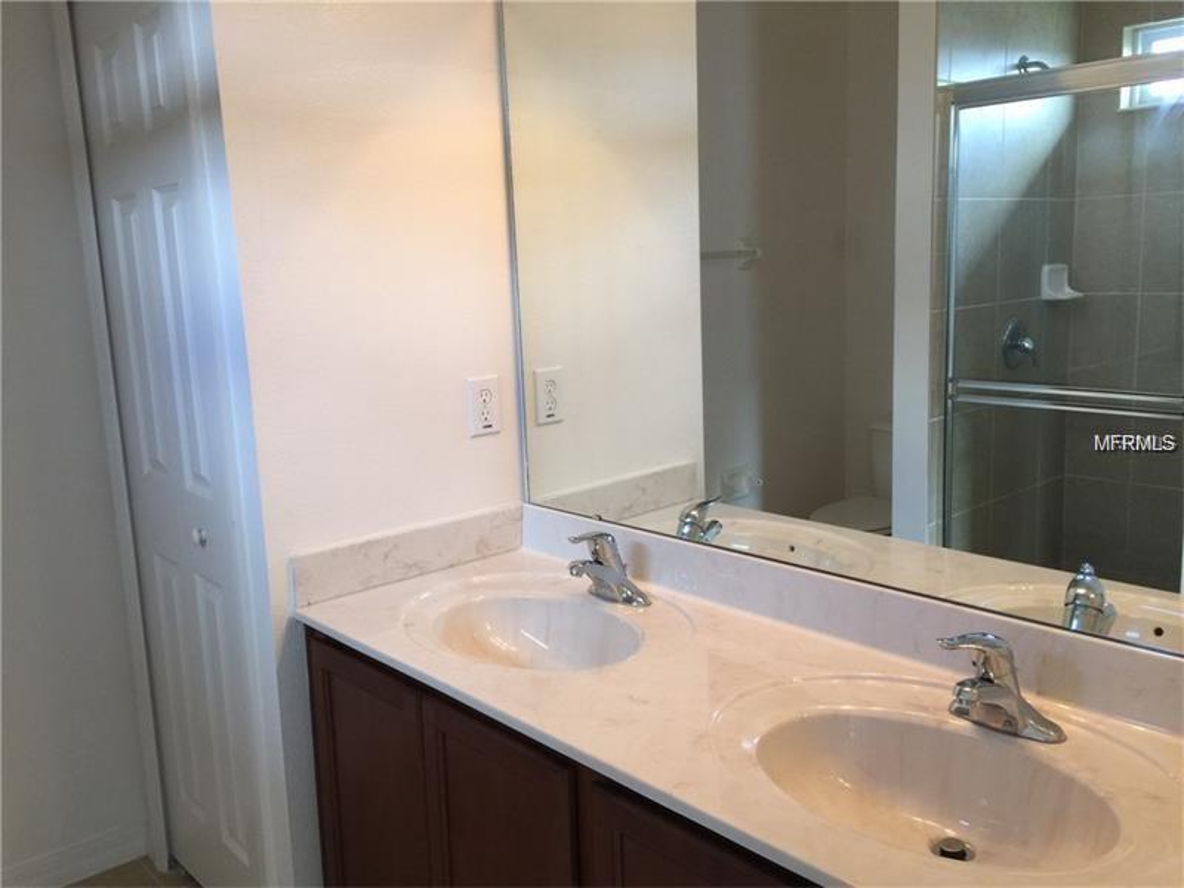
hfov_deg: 61.7
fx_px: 992
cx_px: 592
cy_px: 444
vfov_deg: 48.2
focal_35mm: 29
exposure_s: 1/30
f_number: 2.2
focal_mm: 4.15
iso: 50
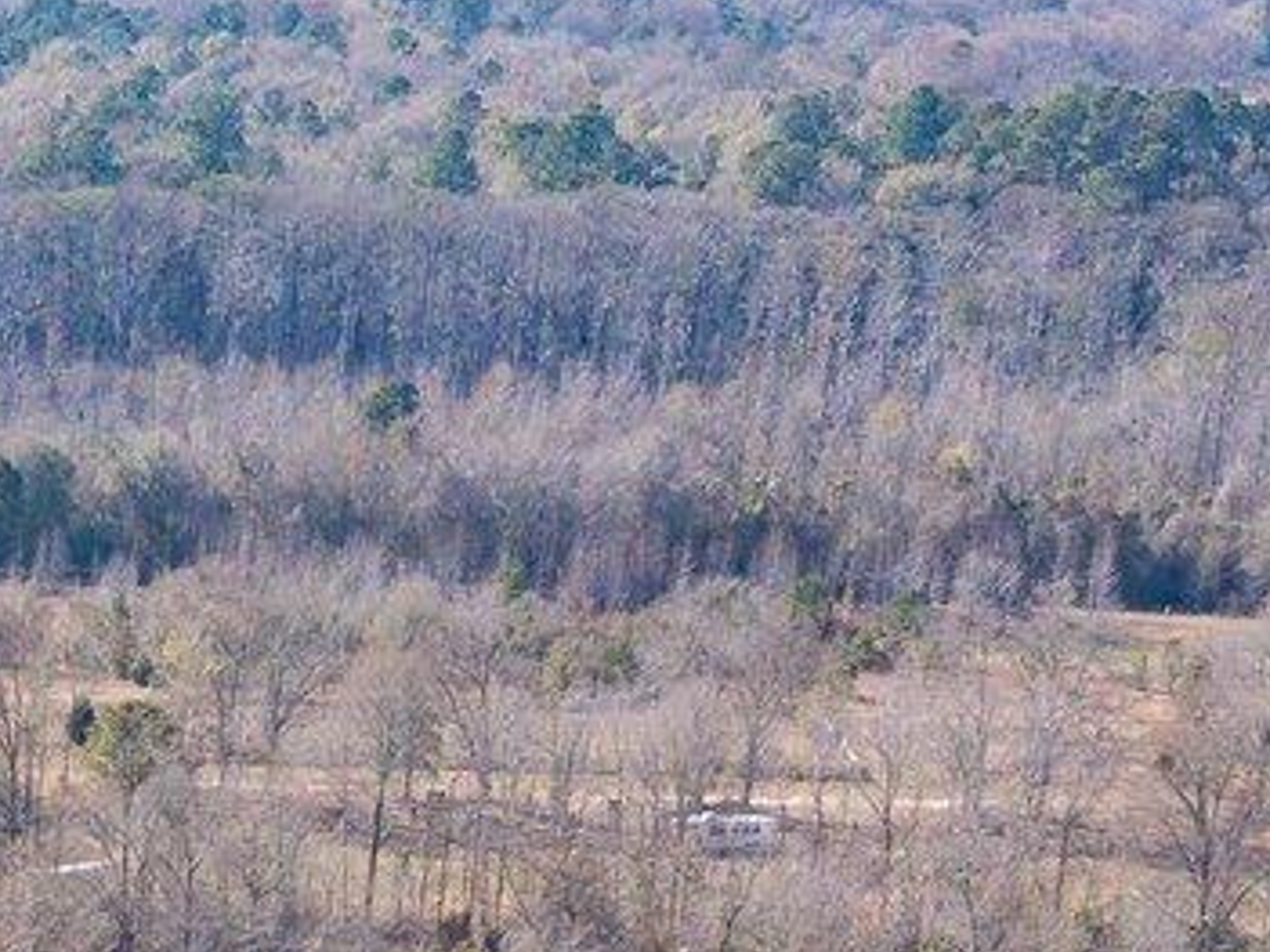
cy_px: 2132
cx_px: -608
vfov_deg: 8.7
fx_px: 5758
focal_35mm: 157
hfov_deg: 12.0
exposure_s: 1/120
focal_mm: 10.26
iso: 200
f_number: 4
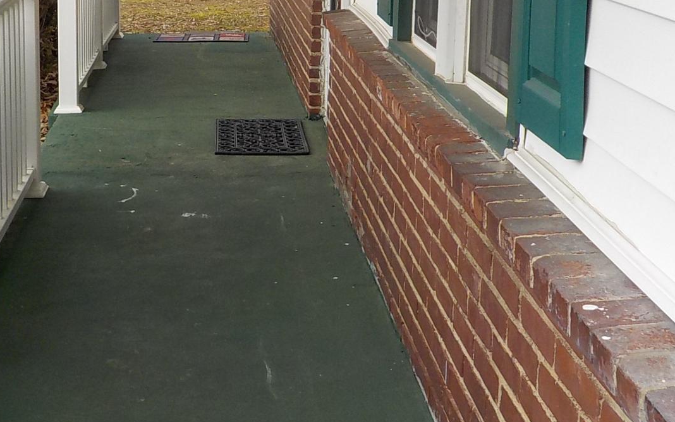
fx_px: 1122
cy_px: 76
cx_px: 215
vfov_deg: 21.0
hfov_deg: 33.1
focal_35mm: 61
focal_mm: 4.1
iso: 125
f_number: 3.3
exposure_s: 1/320
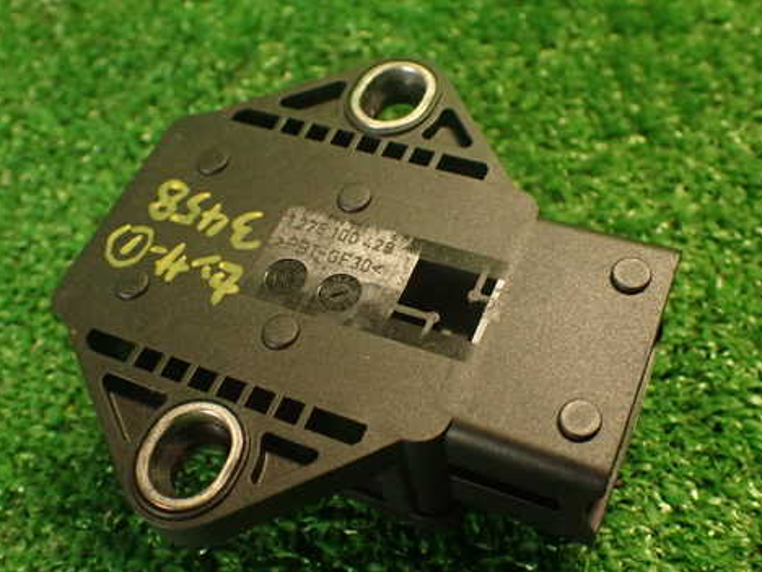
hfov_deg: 45.7
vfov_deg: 35.1
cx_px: 350
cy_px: 301
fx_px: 903
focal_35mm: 41
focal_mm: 5.79
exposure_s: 1/30
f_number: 2.4
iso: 500
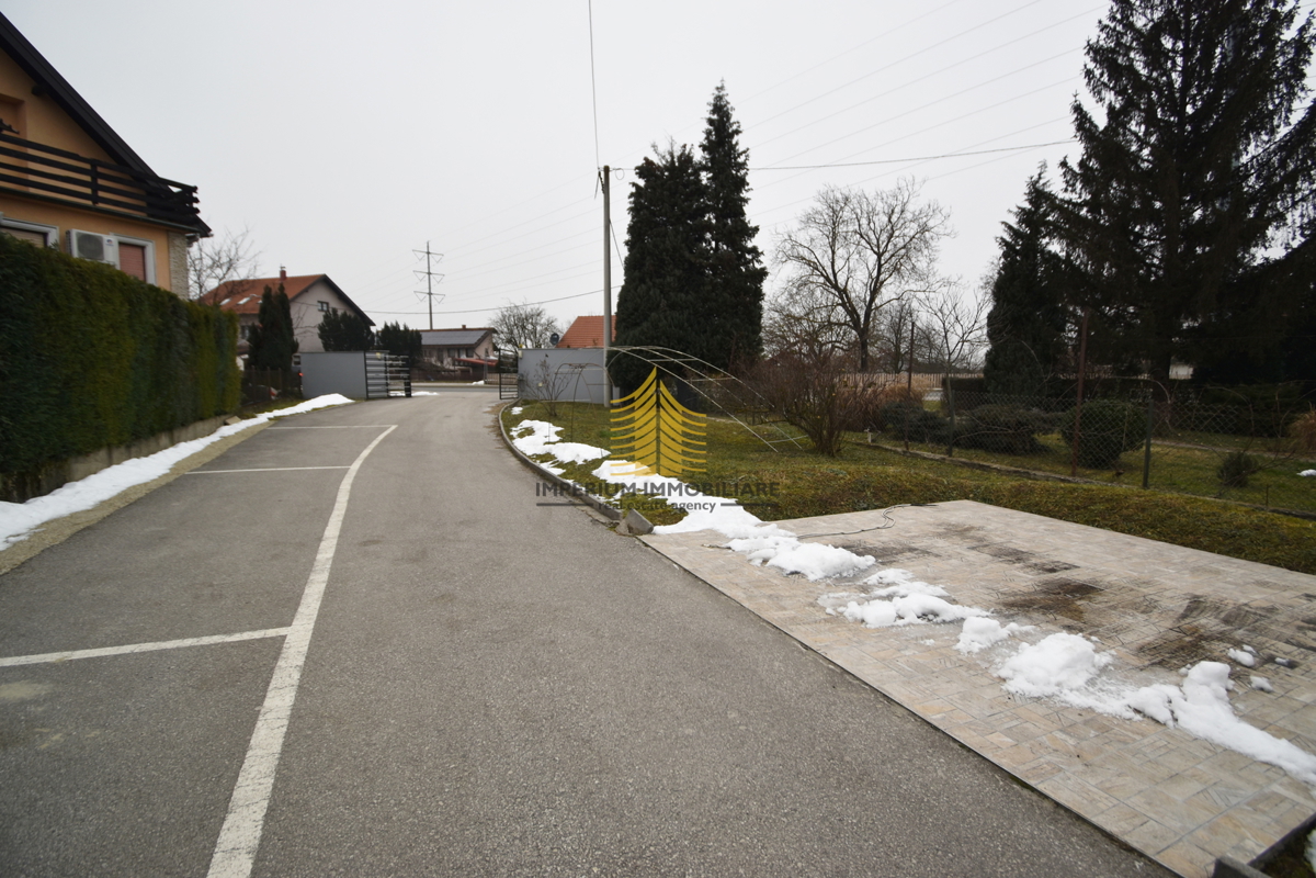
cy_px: 439
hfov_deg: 100.4
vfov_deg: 77.3
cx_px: 658
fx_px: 548
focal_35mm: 15
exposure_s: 1/80
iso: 100
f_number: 4.5
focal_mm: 10
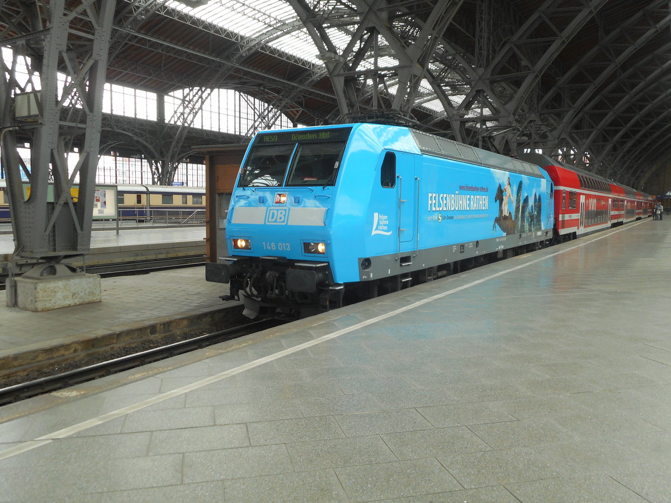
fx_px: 562
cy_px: 252
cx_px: 336
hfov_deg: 61.7
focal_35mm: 29
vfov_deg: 48.2
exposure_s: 1/50
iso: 80
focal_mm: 5.2
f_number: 4
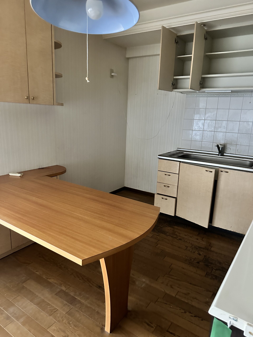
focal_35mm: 24
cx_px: 126
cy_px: 168
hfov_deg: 56.8
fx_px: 234
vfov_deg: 71.6
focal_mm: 6.86
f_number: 1.78
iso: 1000
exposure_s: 1/30
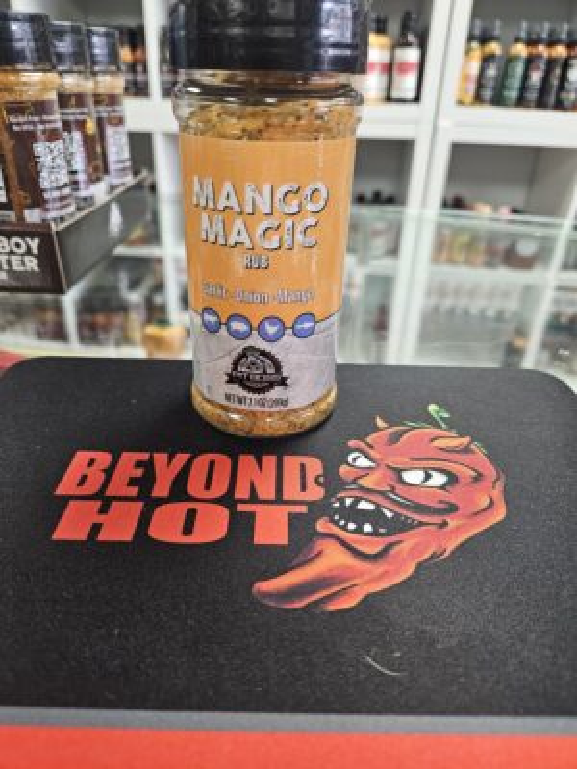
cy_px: 384
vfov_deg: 73.9
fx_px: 511
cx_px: 288
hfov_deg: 58.9
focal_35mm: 23
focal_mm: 5.4
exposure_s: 1/120
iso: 320
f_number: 1.8
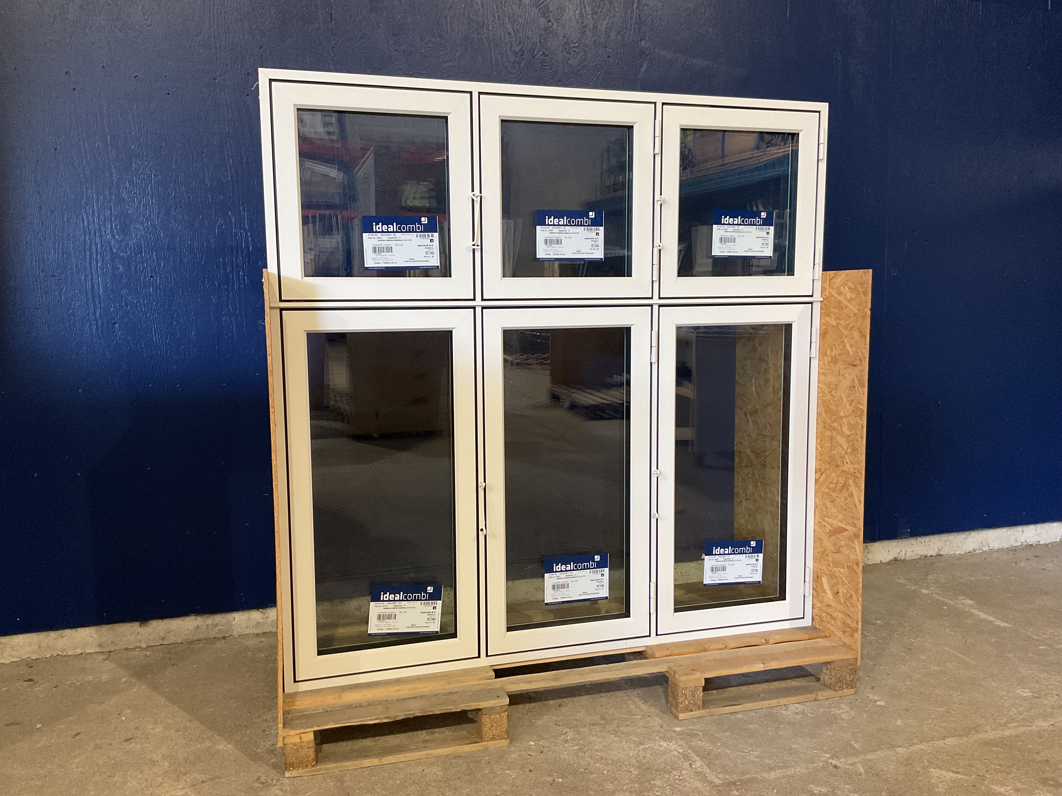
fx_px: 890
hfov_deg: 61.7
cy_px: 398
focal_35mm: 29
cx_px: 531
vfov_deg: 48.2
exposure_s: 1/50
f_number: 1.8
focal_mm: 3
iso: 125
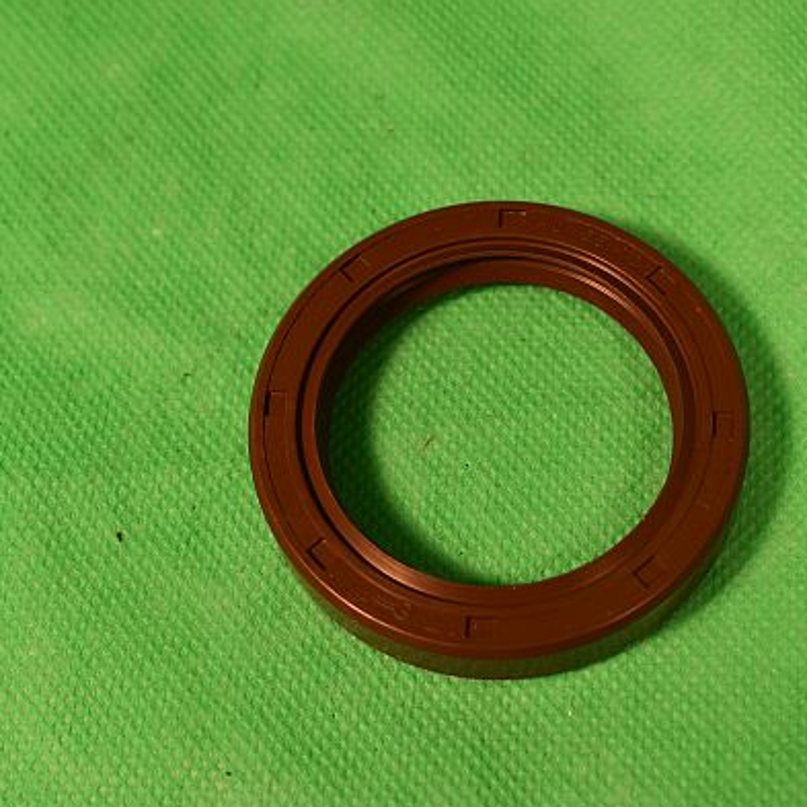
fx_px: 1952
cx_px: 485
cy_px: 409
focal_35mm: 74
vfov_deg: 23.4
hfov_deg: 23.3
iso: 400
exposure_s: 1/250
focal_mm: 38
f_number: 8
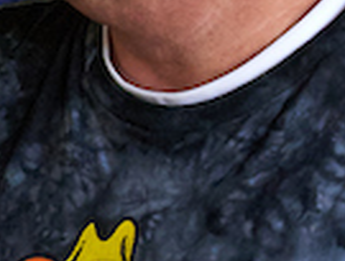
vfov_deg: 3.0
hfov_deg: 3.9
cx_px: -427
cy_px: 125
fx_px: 4937
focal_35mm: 494
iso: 3200
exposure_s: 1/400
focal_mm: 58
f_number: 5.6
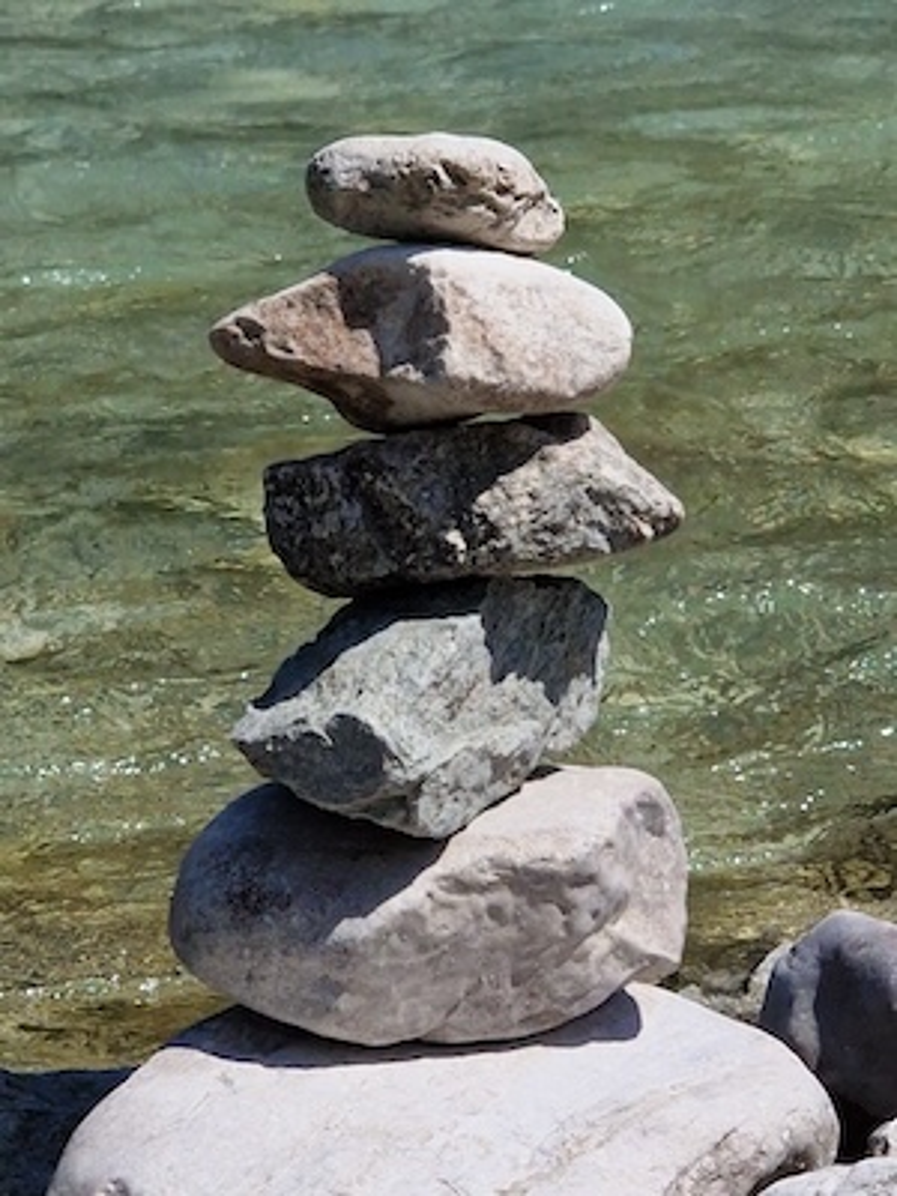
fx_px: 2384
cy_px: 598
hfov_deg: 21.3
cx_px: 448
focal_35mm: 69
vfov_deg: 28.2
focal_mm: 7.9
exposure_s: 1/5128
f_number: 2.4
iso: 50
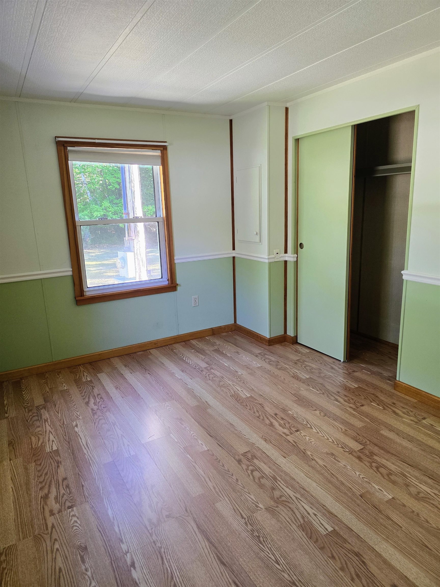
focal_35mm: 23
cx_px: 220
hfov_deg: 58.9
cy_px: 294
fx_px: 390
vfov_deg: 73.9
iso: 200
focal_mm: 6.3
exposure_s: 1/120
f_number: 1.7
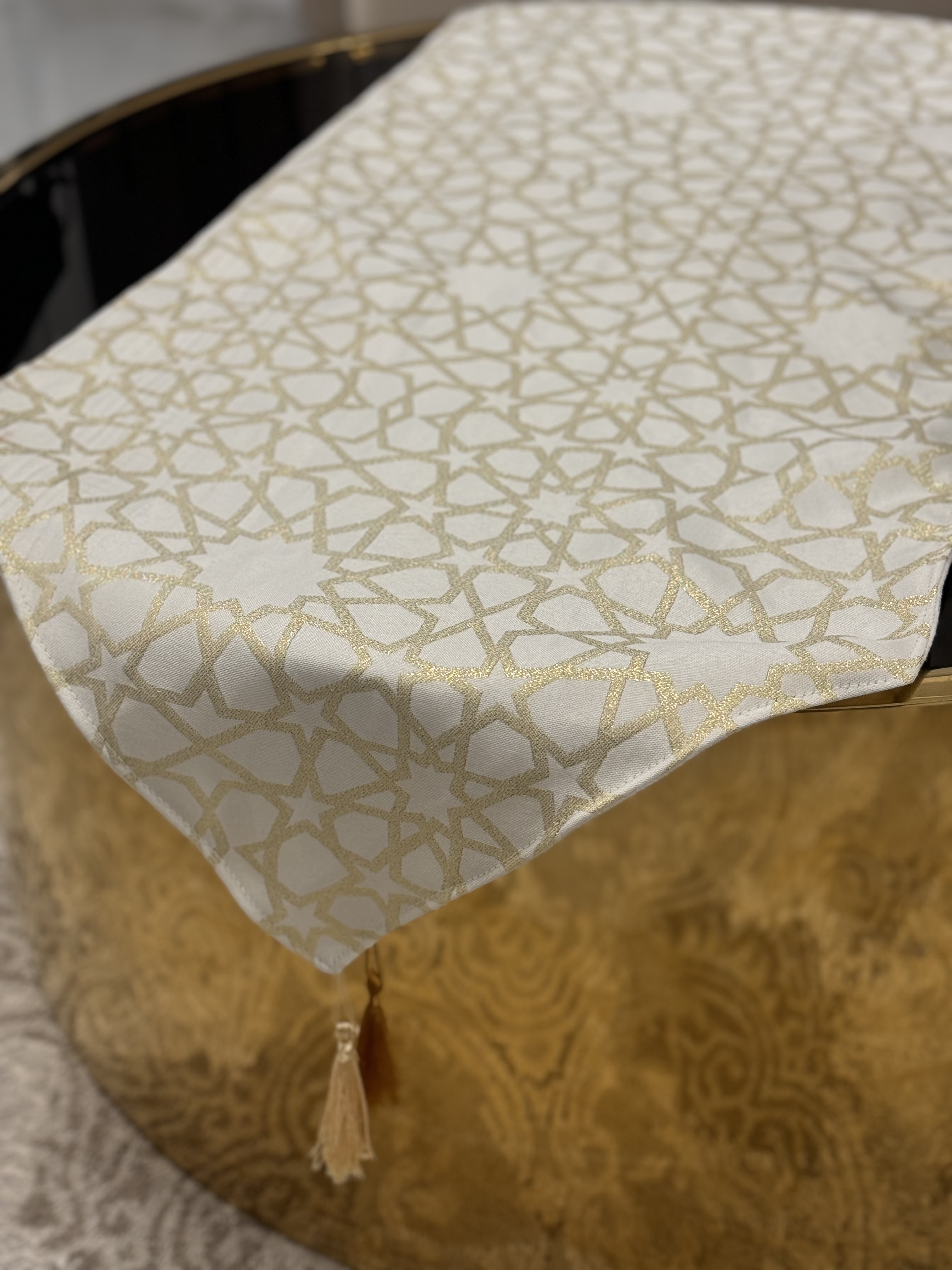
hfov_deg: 30.3
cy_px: 635
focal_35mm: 48
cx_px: 476
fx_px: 1760
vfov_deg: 39.7
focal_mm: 6.76
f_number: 1.78
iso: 80
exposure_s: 1/50
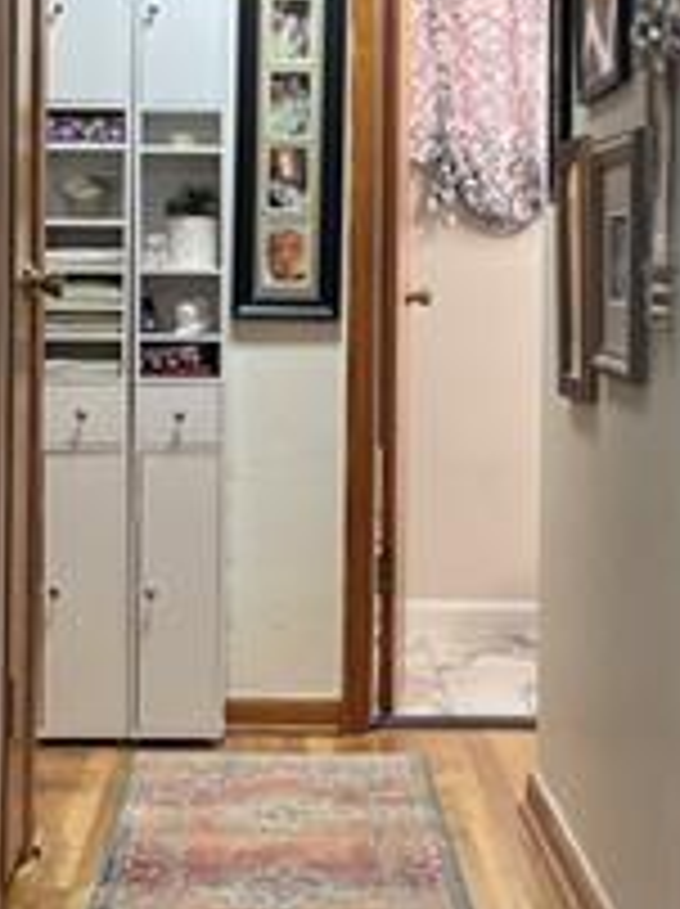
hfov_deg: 14.9
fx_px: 2599
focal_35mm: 99
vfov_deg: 19.8
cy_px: 378
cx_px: 297
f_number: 1.6
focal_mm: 4.2
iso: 80
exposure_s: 1/60
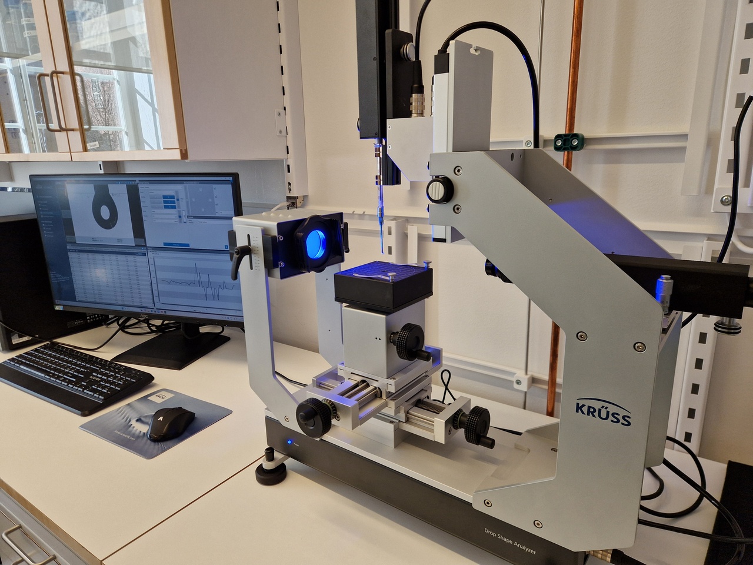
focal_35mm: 23
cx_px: 376
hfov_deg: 73.9
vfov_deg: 58.9
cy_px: 282
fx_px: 500
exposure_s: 1/180
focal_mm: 5.4
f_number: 1.8
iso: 64
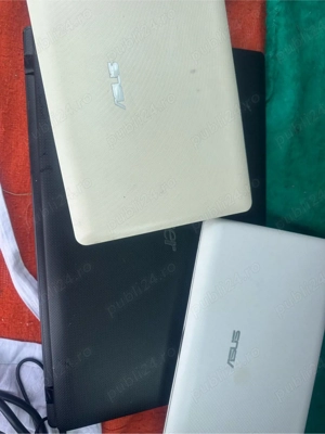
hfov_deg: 56.8
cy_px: 217
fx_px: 300
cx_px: 162
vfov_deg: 71.6
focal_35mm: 24
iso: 80
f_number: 1.78
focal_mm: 6.86
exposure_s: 1/927
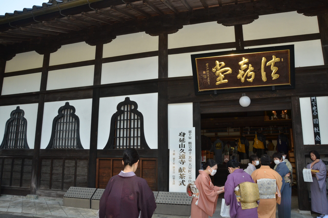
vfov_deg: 47.7
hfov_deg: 67.5
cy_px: 109
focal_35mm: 27
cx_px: 164
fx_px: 246
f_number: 9
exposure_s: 1/250
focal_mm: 18
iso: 800
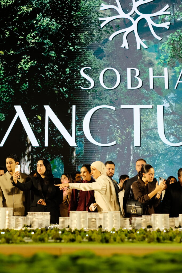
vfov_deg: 37.5
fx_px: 402
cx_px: 91
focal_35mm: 53
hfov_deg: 25.5
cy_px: 136
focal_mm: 35
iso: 1600
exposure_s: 1/400
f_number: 3.2
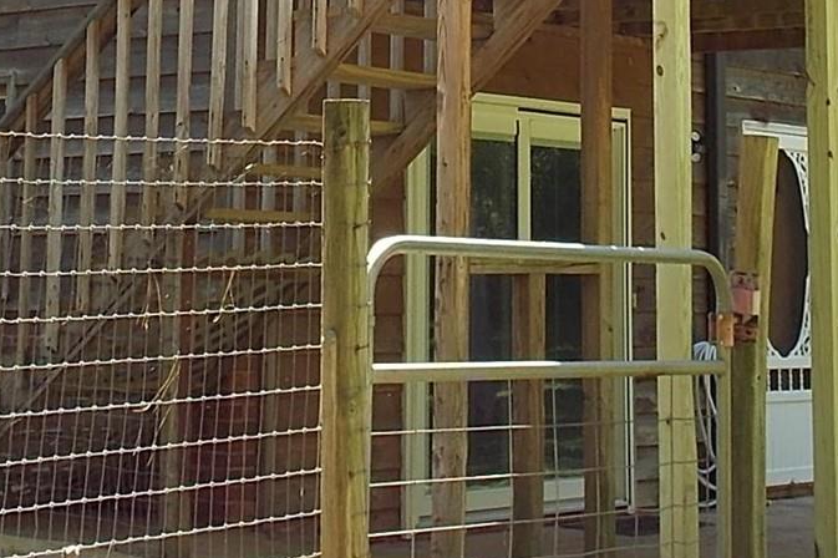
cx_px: 406
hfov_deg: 21.5
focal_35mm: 95
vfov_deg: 14.0
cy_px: -82
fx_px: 2210
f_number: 3.3
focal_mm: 5.3
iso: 80
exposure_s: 1/100
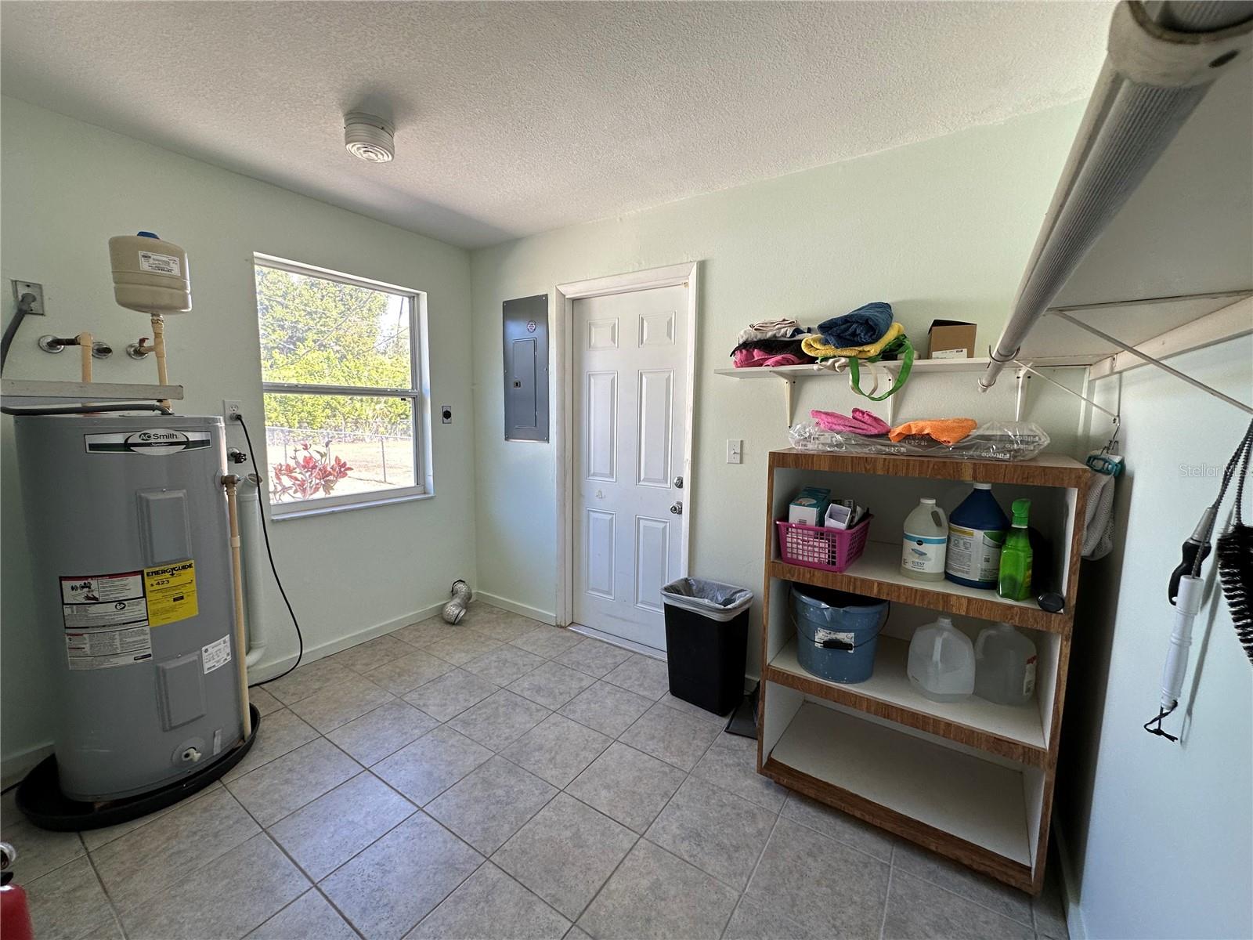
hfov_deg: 102.1
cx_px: 626
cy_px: 470
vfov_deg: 85.7
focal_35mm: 14
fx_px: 507
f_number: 2.2
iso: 64
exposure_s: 1/99
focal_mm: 2.22
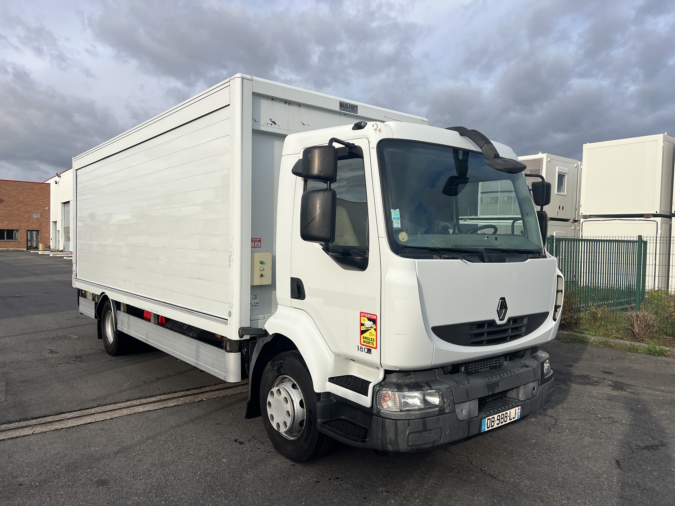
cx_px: 338
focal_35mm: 26
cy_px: 253
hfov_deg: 67.3
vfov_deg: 53.1
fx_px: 507
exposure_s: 1/2762
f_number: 1.5
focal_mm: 5.7
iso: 50
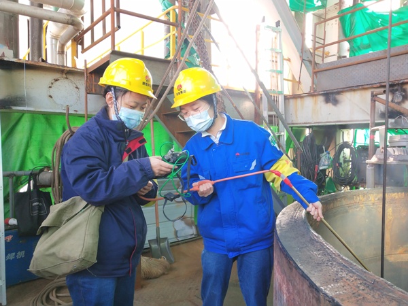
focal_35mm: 30
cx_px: 204
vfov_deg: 46.8
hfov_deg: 60.0
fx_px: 354
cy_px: 153
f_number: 1.8
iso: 131
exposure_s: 1/100
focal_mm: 3.95
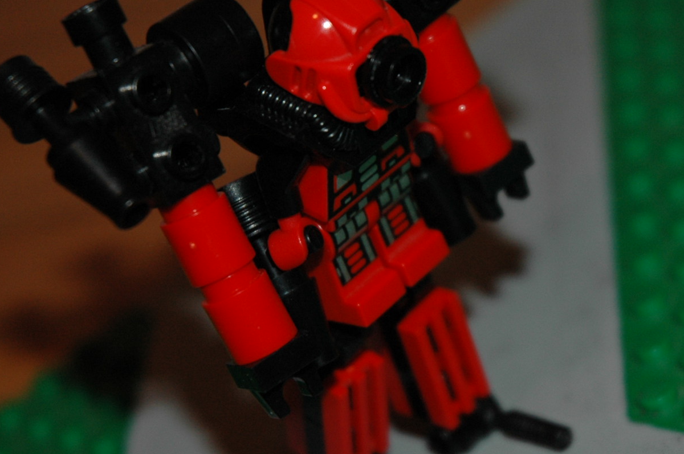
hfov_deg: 10.5
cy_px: 242
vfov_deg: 7.0
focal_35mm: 196
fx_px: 3719
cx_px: 404
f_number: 4.5
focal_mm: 70
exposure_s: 1/60
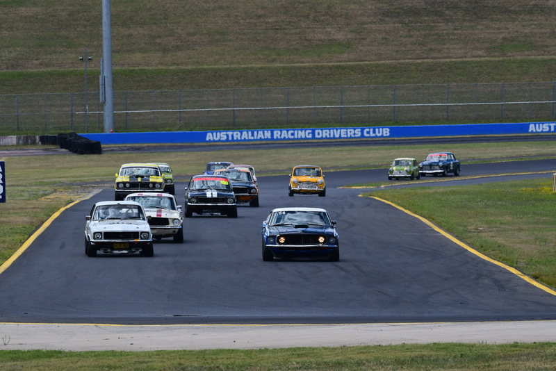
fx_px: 7416
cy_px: 186
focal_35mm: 480
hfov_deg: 4.3
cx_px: 278
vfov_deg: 2.9
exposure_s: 1/640
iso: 640
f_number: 13
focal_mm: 320
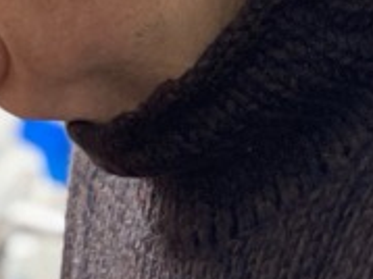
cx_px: -569
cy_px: 108
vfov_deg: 3.2
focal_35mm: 458
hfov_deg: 4.2
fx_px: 4932
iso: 125
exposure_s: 1/121
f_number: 2.2
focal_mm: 7.5
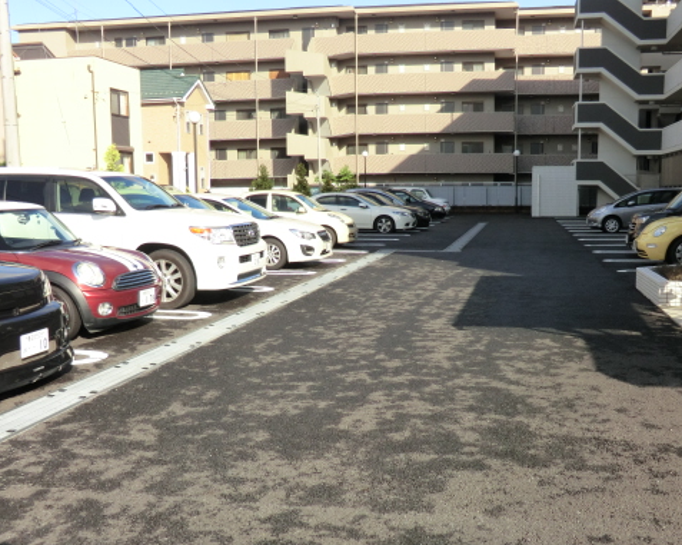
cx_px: 360
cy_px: 326
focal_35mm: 38
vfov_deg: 39.0
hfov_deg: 47.9
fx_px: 767
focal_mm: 5.2
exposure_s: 1/500
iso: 80
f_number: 3.5
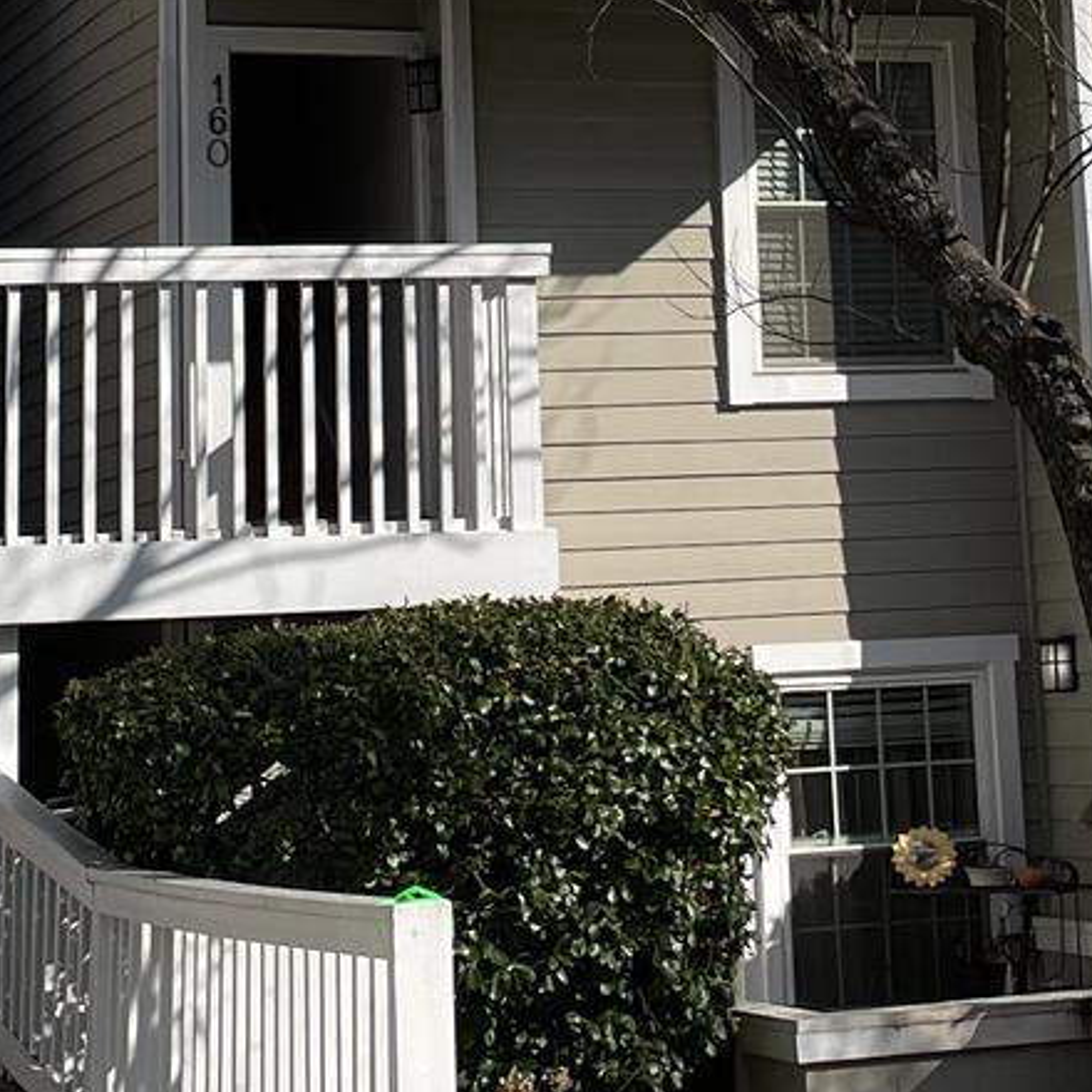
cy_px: -213
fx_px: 3819
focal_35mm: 107
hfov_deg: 16.2
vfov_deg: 15.7
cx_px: 772
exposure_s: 1/7299
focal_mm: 4.2
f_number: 1.6
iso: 50
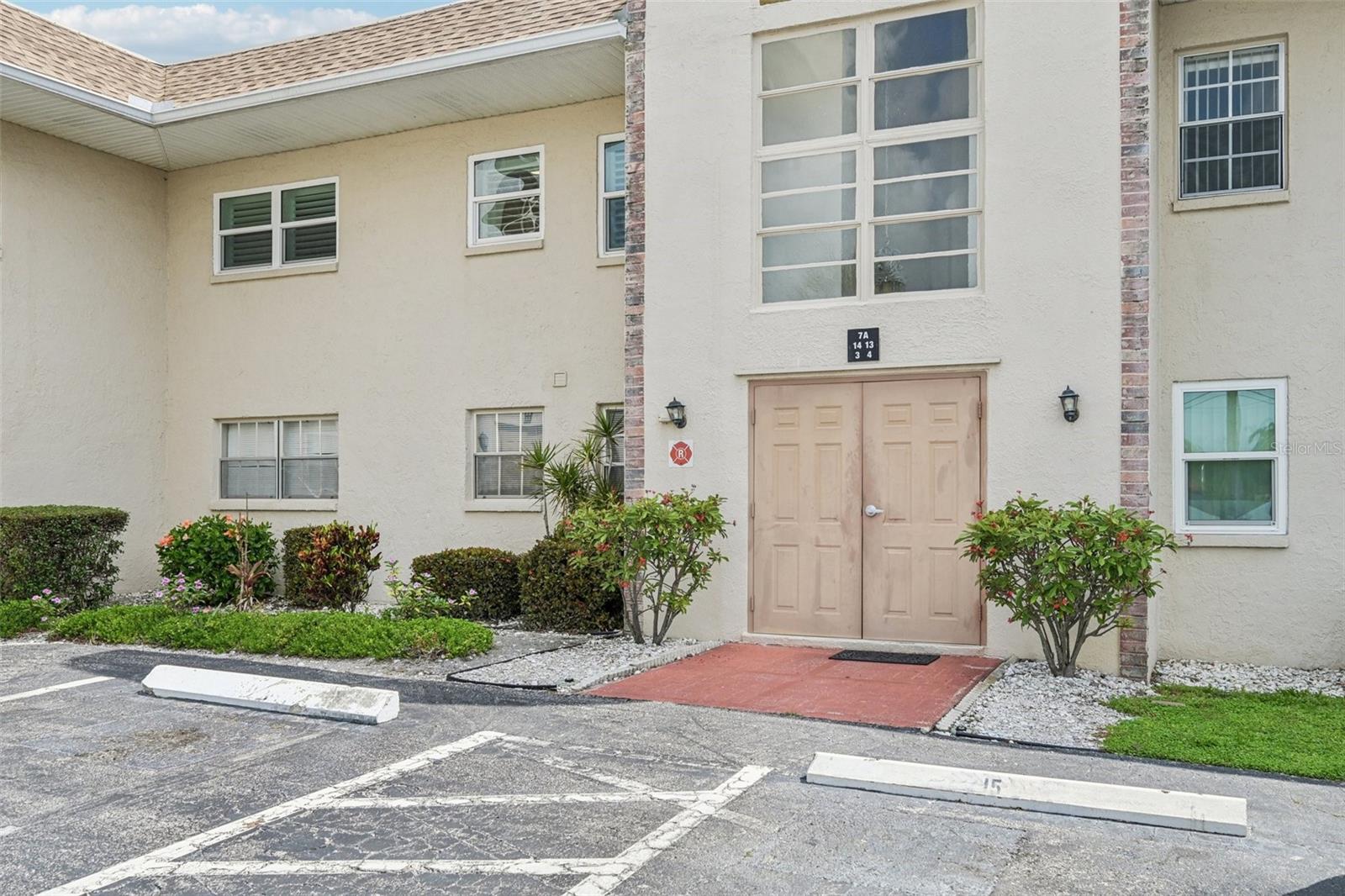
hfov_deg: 61.9
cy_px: 448
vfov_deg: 43.6
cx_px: 672
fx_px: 1121
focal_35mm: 30
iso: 400
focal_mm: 30
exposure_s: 1/1000
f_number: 8
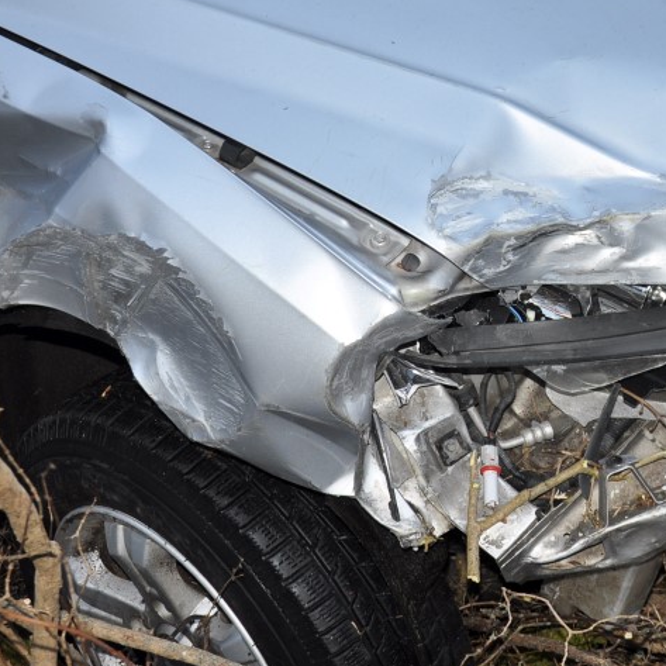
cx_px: 608
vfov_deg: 30.3
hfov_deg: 29.2
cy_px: 213
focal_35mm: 56
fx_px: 1219
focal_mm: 18
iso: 200
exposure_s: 1/60
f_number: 3.5
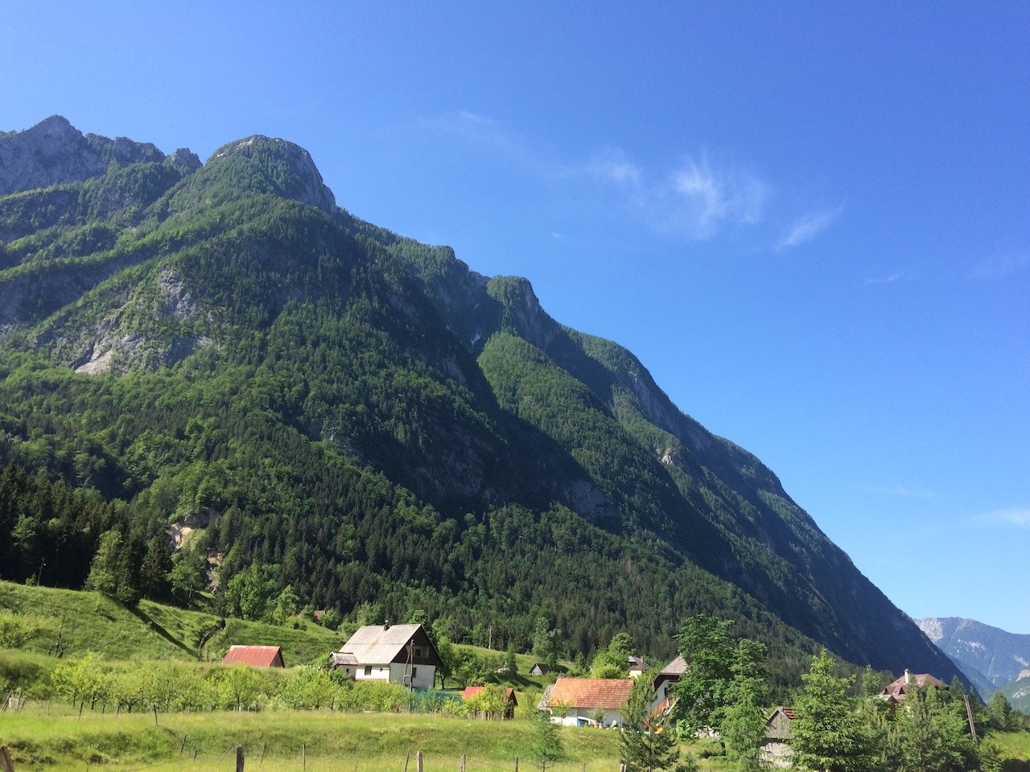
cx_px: 515
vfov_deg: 48.2
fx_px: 863
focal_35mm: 29
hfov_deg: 61.7
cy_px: 386
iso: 32
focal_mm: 4.15
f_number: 2.2
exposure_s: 1/977
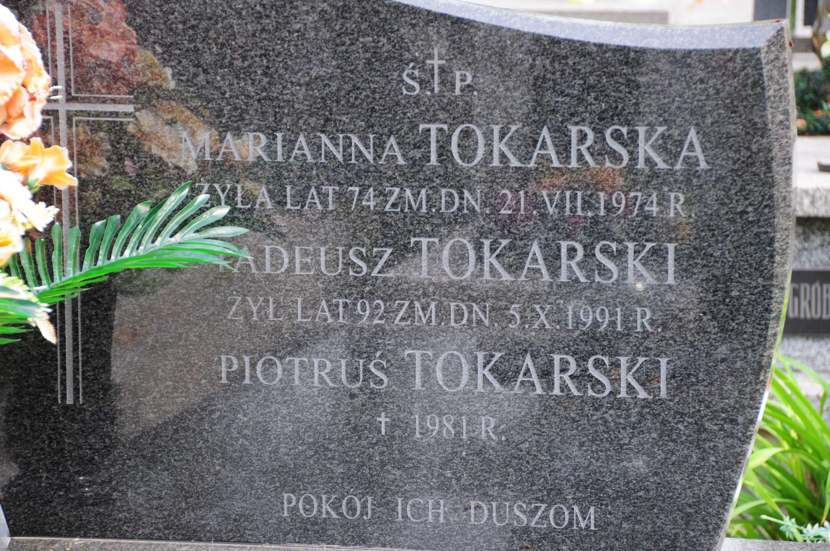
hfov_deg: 14.4
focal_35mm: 142
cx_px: 415
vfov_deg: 9.6
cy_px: 276
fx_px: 3281
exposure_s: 1/125
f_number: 5.3
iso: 250
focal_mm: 95
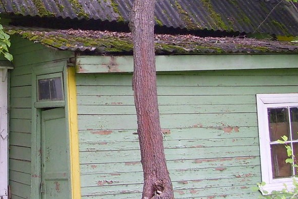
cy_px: 33
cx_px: 69
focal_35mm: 90
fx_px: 745
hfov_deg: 22.4
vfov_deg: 15.1
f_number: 2.9
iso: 80
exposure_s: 1/125
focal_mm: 5.7
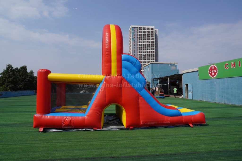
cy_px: 80
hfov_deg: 73.7
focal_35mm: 24
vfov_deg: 53.1
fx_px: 161
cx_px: 121
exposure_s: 1/500
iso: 100
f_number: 8
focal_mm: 16
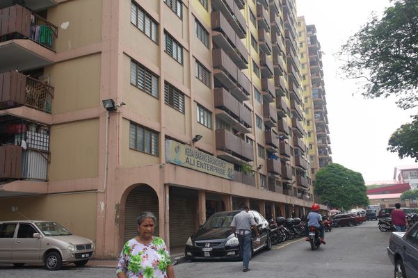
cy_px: 139
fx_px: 348
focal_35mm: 30
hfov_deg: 62.0
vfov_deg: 43.6
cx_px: 209
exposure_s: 1/60
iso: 100
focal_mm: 20
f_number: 9
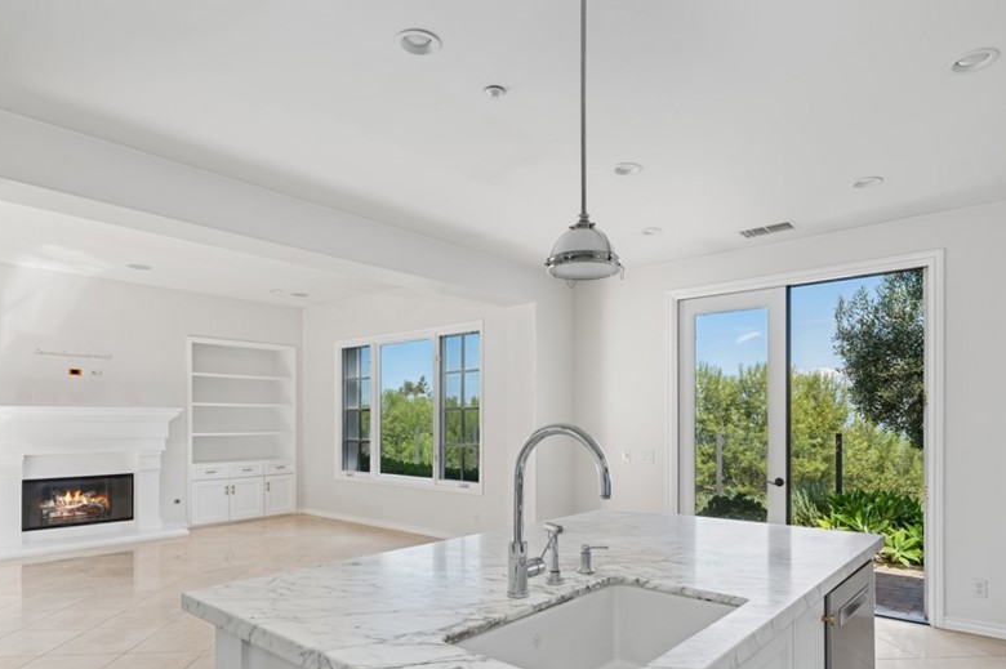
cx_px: 517
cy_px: 418
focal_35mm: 21
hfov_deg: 81.2
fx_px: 586
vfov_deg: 58.7
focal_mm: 16
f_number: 9
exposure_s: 1/125
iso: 100
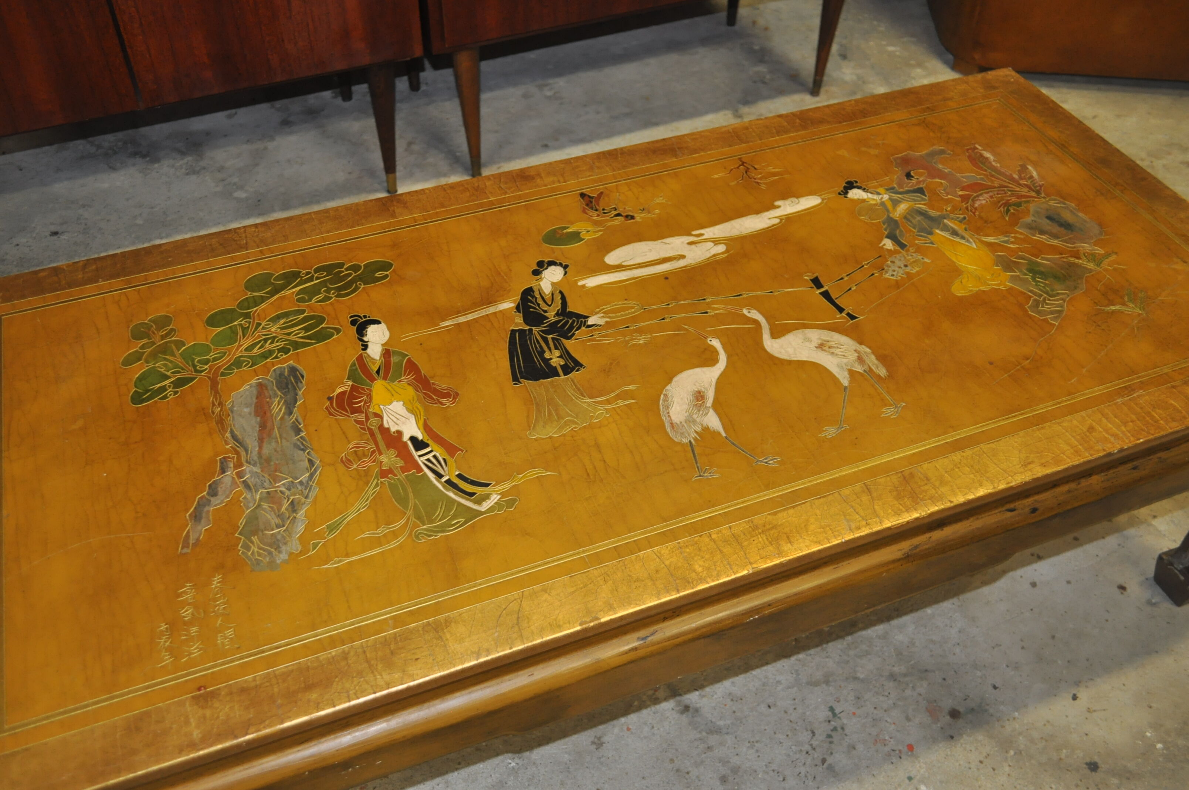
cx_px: 594
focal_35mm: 33
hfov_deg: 57.3
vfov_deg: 39.9
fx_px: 1089
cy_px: 395
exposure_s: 1/60
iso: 800
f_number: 3.8
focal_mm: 22
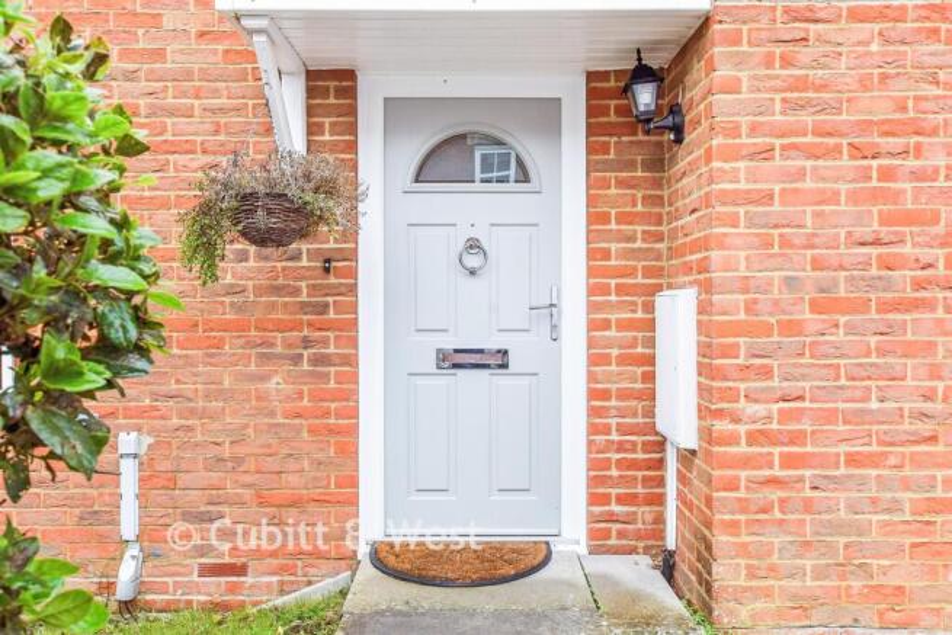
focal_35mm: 30
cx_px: 476
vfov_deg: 43.6
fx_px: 793
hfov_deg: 61.9
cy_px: 318
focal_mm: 20
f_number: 8
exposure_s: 1/60
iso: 500
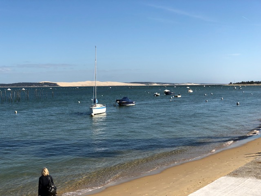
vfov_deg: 28.0
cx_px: 130
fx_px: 392
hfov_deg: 36.8
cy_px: 98
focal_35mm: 52
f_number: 2.4
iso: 16
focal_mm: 6
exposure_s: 1/1297
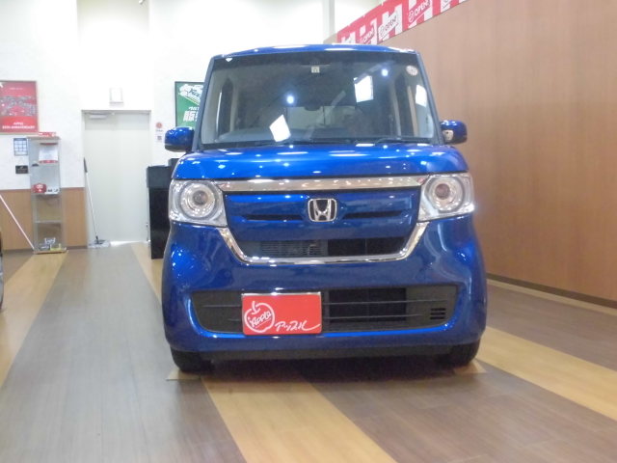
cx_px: 308
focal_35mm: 34
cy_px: 232
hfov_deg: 54.0
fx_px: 606
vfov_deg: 41.8
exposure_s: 1/40
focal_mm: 6.1
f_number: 4
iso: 800
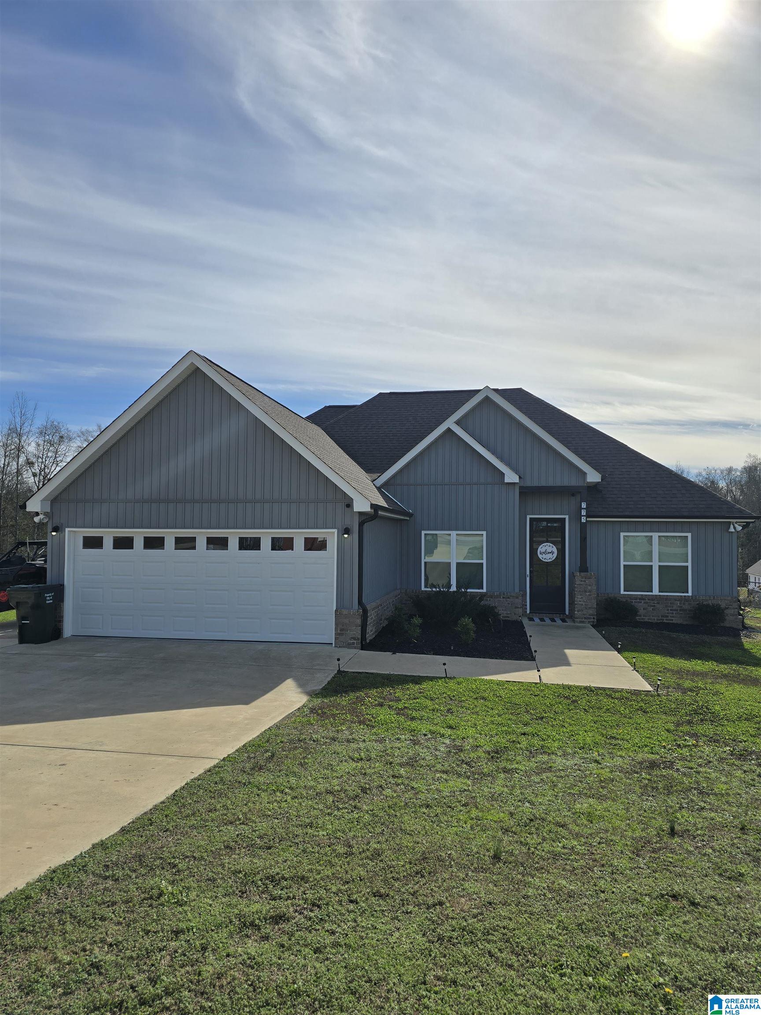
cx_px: 380
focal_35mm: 23
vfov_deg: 73.9
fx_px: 674
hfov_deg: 58.9
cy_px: 508
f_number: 1.7
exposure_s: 1/2365
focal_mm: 6.3
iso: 12
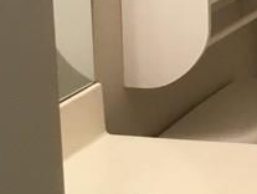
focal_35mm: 153
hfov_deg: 11.4
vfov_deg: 9.6
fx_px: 1138
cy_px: -56
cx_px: 546
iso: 50
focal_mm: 3.3
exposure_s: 1/30
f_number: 2.4
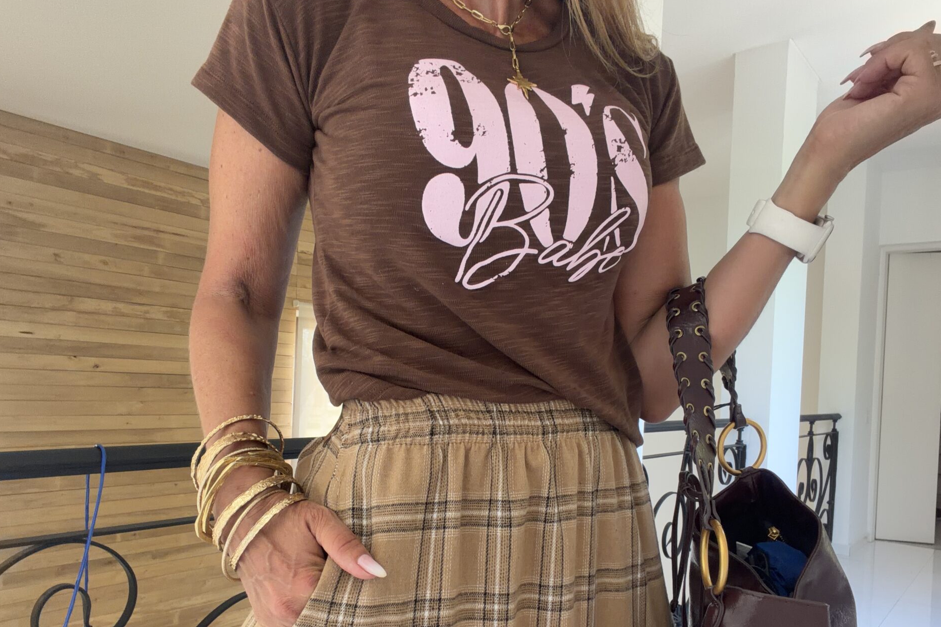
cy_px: 394
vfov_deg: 47.5
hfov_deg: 67.4
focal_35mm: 27
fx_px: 706
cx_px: 460
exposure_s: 1/69
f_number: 1.9
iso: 80
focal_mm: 2.71
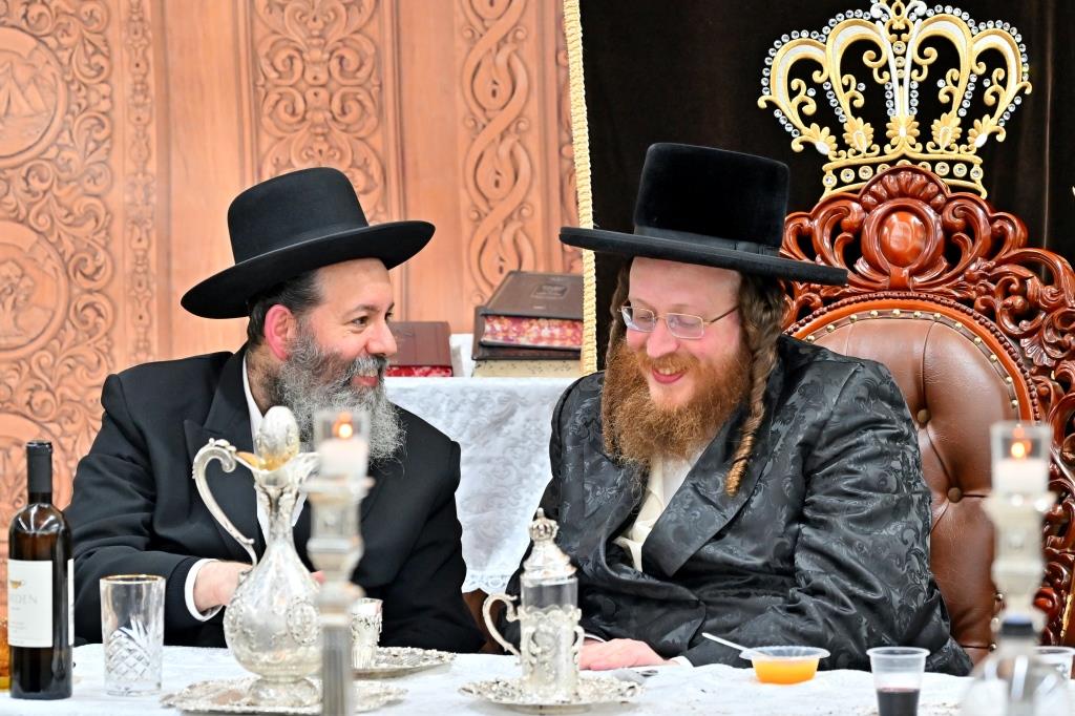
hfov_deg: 14.0
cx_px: 538
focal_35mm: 147
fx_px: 4388
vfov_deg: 9.3
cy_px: 358
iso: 800
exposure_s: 1/200
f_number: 4
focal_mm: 98
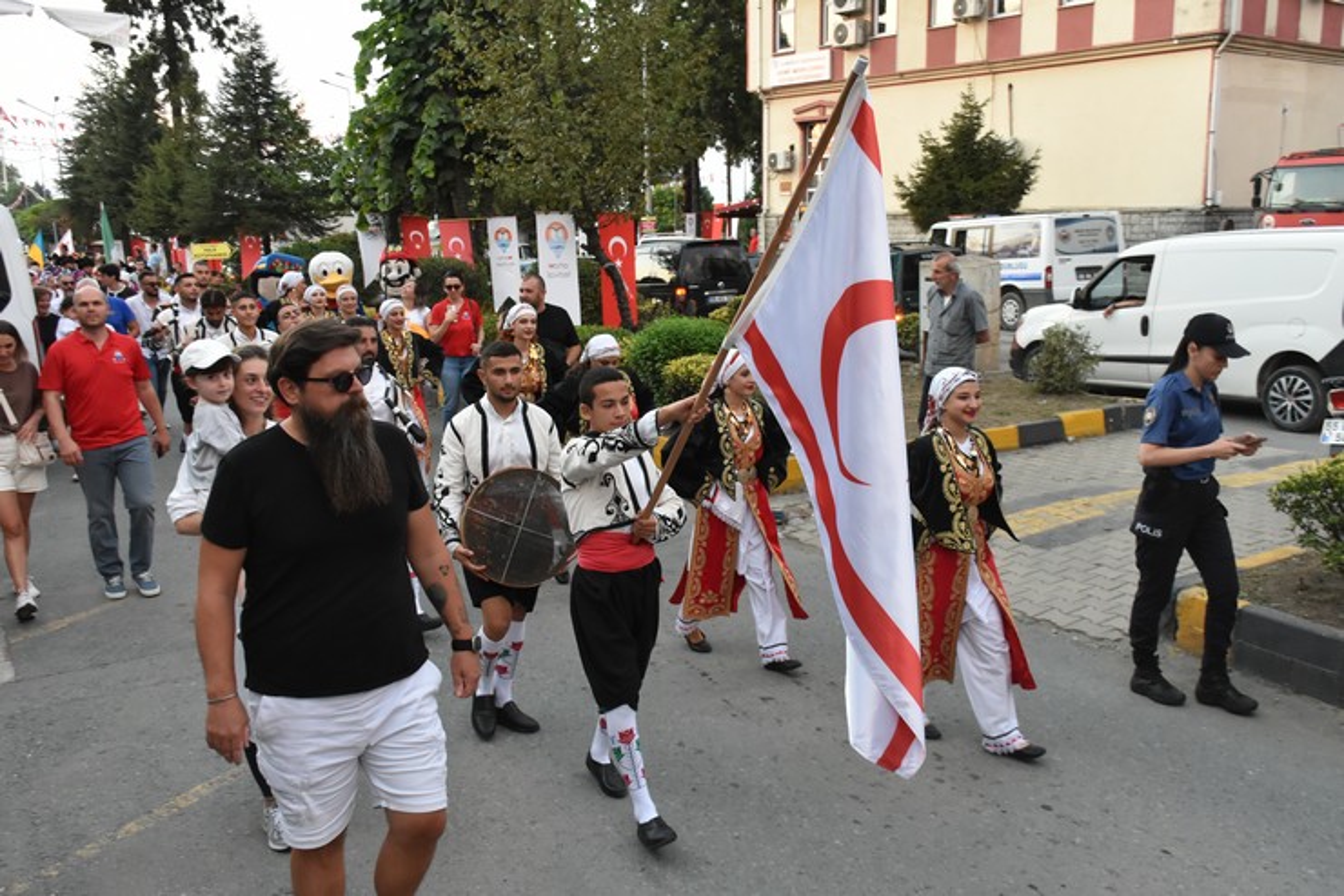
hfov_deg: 57.2
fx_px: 1232
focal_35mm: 33
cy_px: 448
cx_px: 672
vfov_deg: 40.0
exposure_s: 1/160
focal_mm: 22
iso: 2000
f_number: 6.3
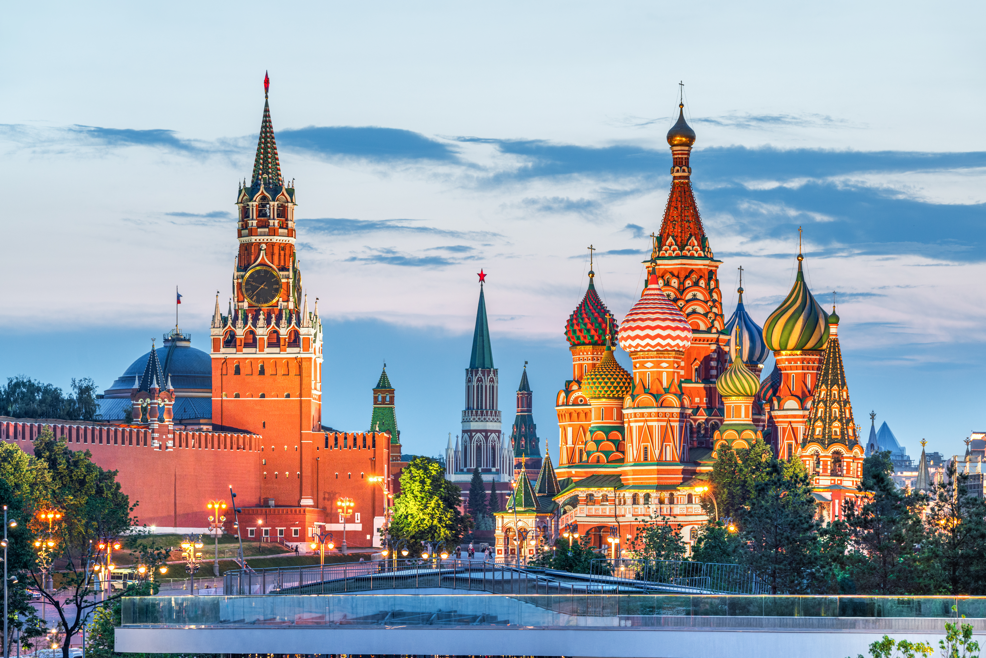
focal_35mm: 140
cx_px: 493
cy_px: 329
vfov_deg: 9.8
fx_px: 3835
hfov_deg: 14.6
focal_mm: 140
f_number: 6.3
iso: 320
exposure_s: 1/13
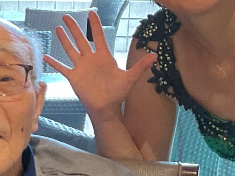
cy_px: 152
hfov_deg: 11.4
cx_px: -168
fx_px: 1099
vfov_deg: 9.1
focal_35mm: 162
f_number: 1.8
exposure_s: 1/50
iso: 125
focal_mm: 3
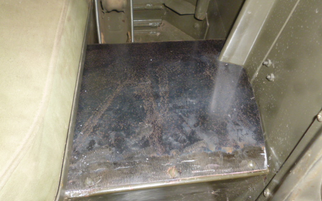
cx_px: 160
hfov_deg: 62.9
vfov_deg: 41.8
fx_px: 263
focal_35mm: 30
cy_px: 107
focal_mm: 5
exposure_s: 1/60
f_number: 3.1
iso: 200
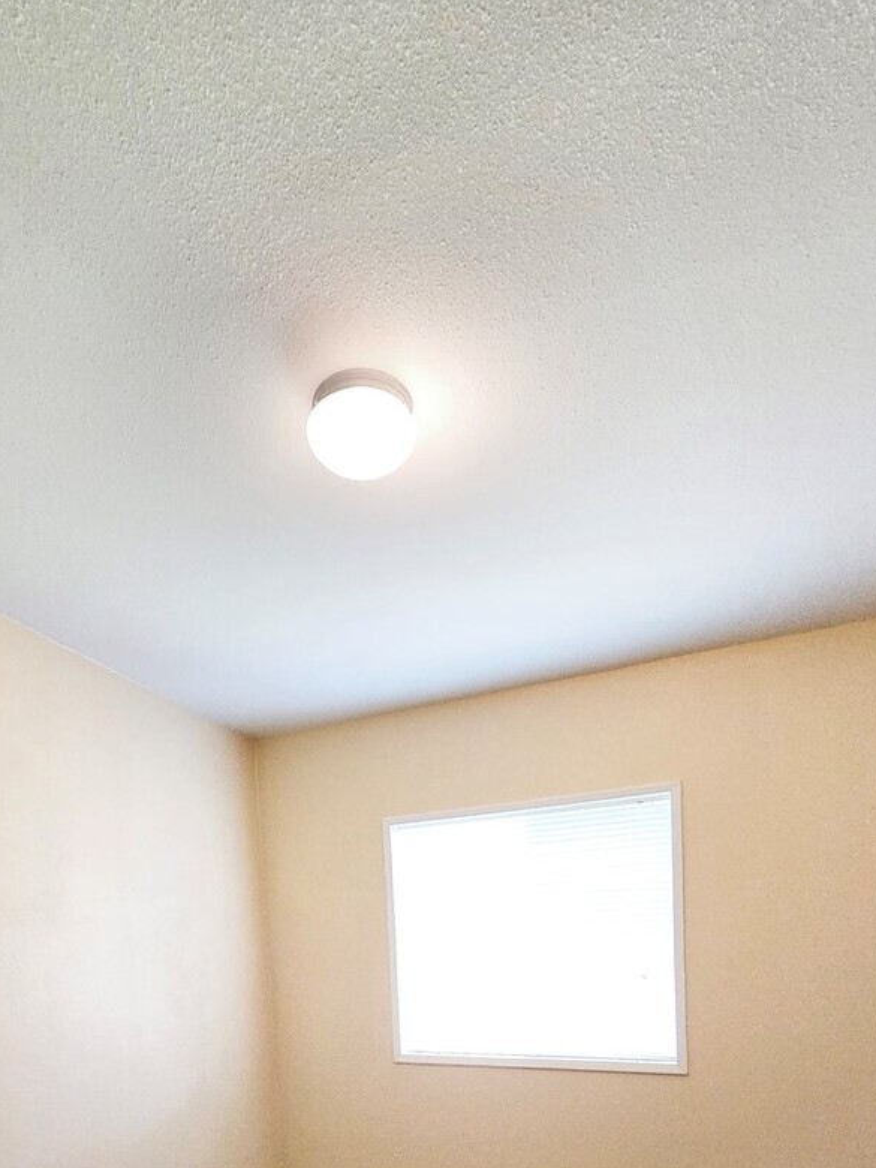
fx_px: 810
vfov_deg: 63.1
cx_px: 362
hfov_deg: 56.5
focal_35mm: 24
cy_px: 991
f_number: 2.2
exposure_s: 1/60
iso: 320
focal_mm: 2.2
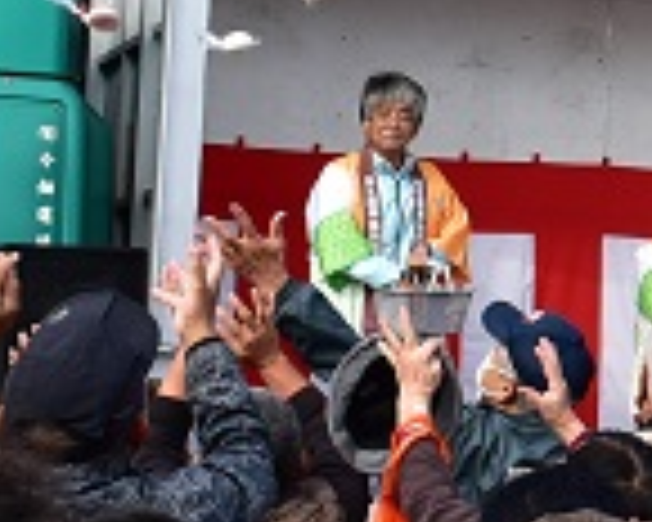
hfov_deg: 12.8
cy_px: 58
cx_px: 1115
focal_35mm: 139
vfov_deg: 11.0
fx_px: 2682
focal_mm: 22
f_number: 10
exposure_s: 1/400
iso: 400
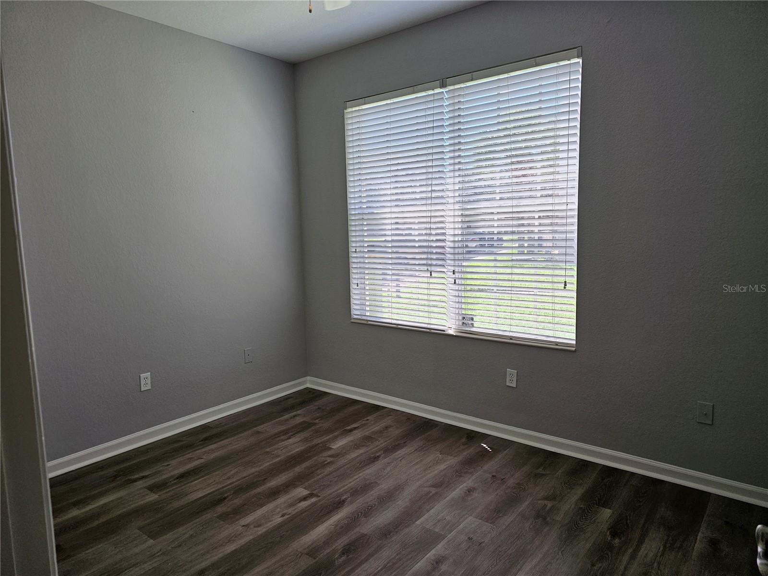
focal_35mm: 23
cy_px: 288
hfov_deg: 73.9
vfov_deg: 58.9
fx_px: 510
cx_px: 384
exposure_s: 1/359
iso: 80
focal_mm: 6.3
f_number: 1.7
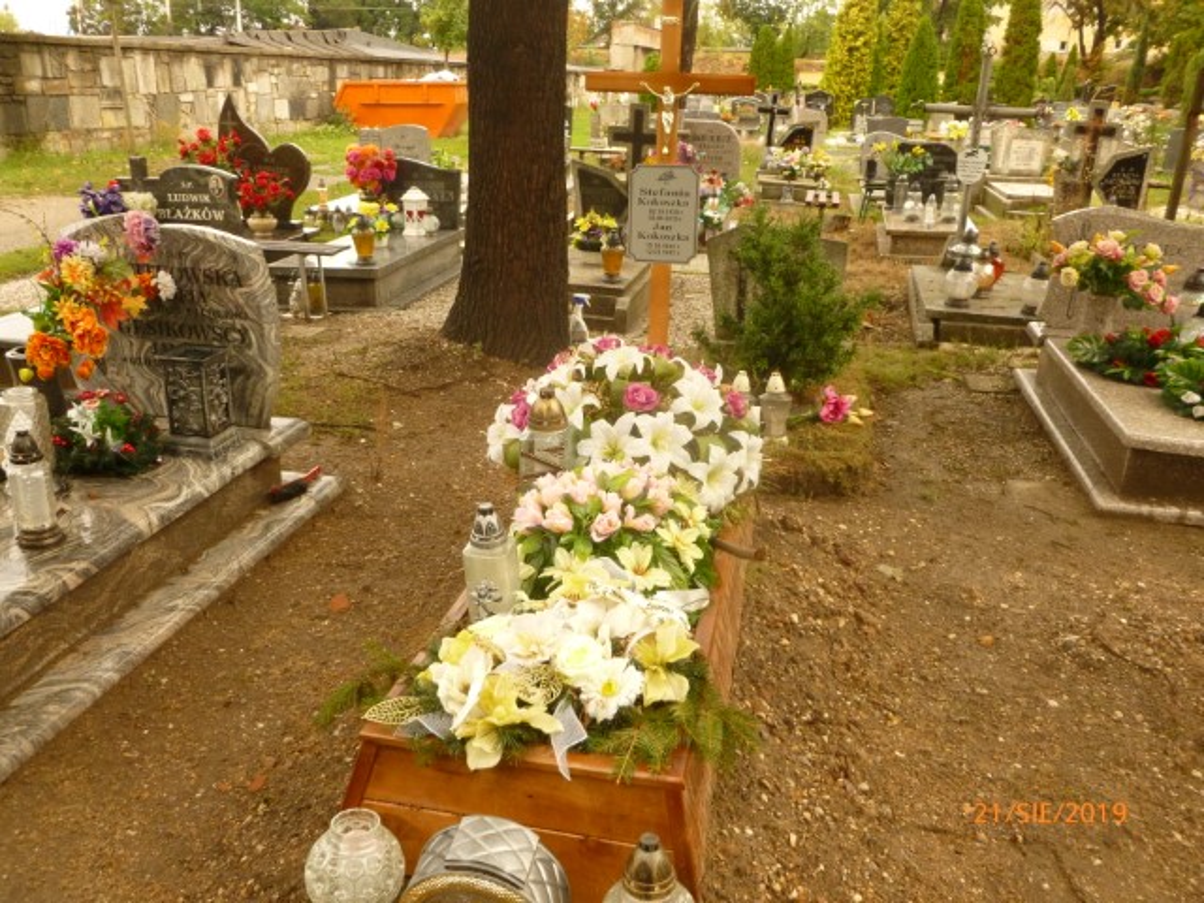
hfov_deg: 63.4
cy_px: 452
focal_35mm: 28
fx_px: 974
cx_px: 602
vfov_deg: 49.7
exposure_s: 1/320
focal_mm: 5
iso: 200
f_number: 3.3
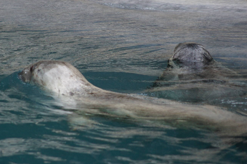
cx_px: 111
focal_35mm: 371
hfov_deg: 5.6
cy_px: 68
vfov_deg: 3.7
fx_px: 2546
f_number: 5.6
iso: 1250
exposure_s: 1/500
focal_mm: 200
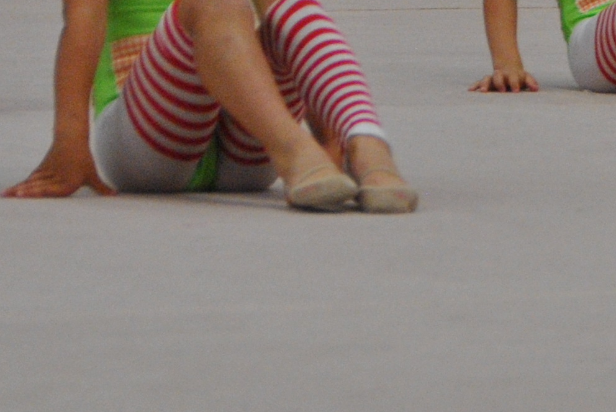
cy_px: -49
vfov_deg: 3.1
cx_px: 705
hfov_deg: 4.7
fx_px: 7520
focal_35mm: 439
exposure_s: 1/320
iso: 800
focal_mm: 75
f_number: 5.3
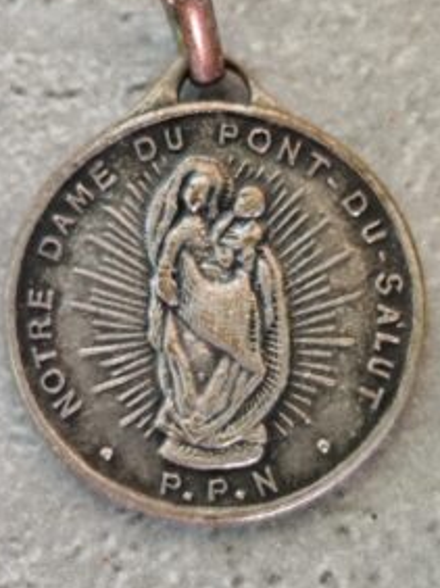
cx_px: 223
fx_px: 2241
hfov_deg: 11.2
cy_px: 294
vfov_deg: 15.0
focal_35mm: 132
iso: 640
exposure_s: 1/25
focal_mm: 6.19
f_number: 1.65
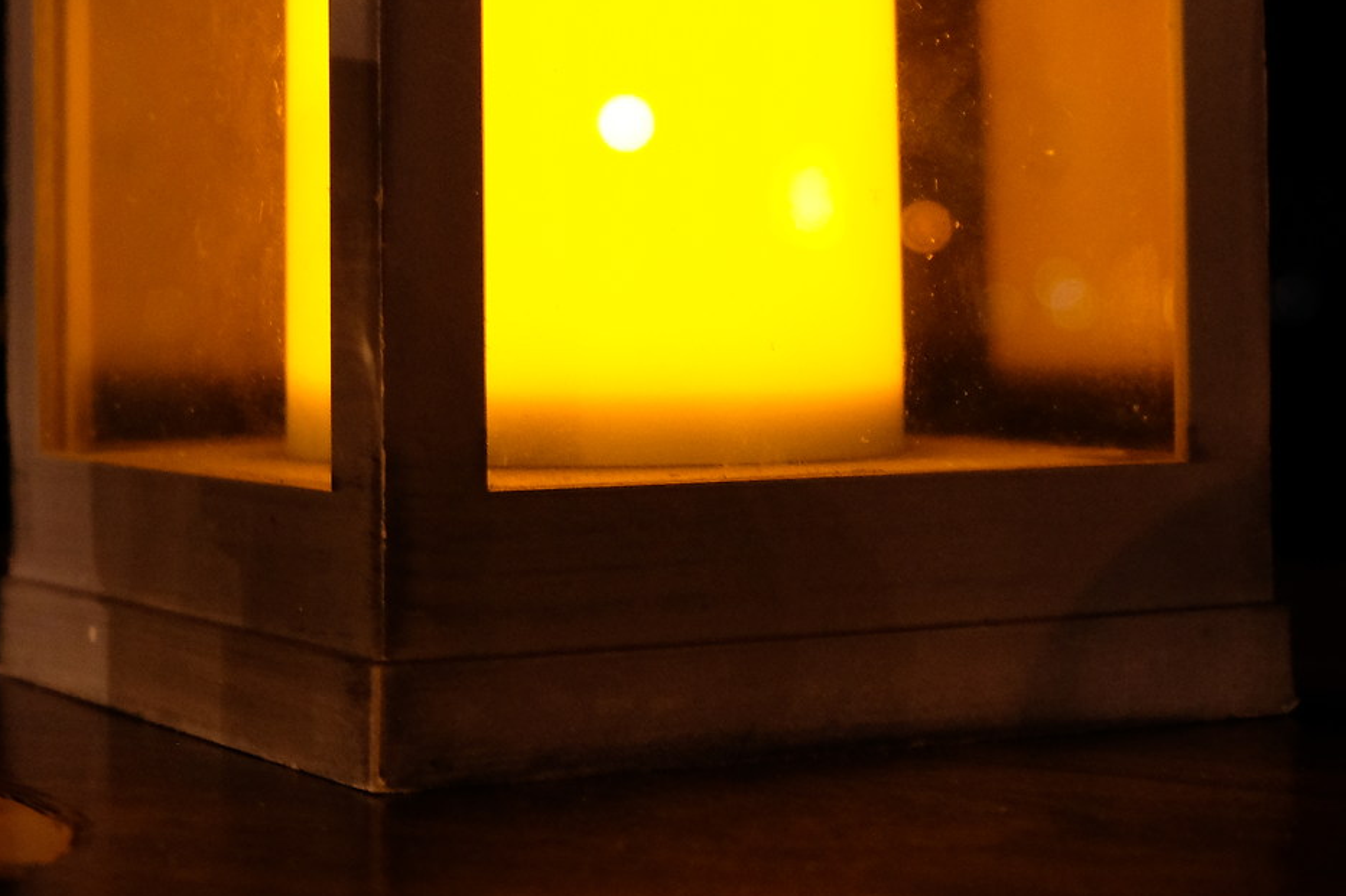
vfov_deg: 16.0
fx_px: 3177
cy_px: 293
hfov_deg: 23.7
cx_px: 334
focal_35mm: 85
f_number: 4.5
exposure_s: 1/1.6
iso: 1250
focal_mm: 22.2
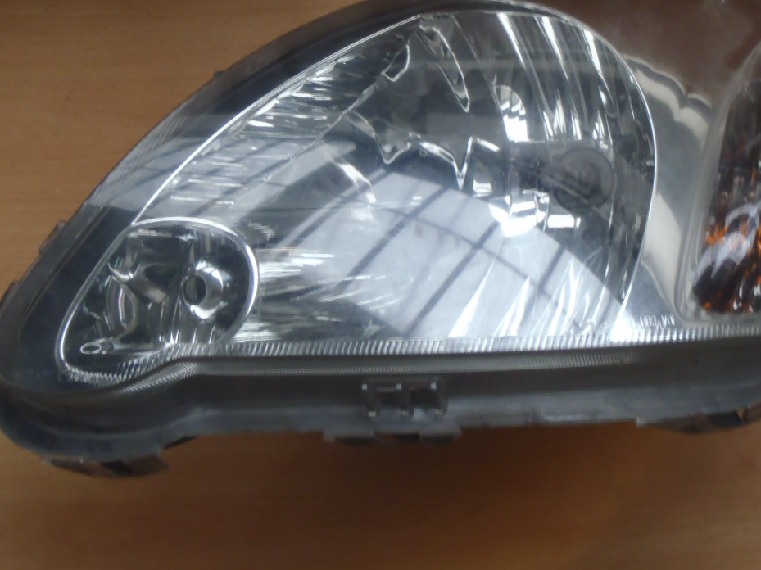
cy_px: 182
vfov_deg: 28.3
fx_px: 1121
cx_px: 464
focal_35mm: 51
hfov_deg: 37.3
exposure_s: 1/8
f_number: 4.7
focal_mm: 6.64
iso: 250
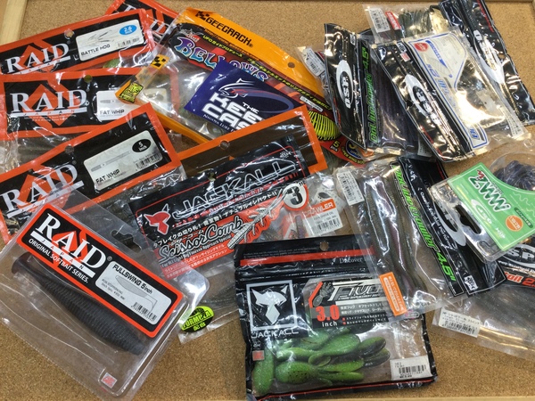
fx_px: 479
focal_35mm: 31
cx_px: 268
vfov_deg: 45.4
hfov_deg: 58.4
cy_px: 200
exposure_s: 1/40
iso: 32
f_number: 2.4
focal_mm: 3.3
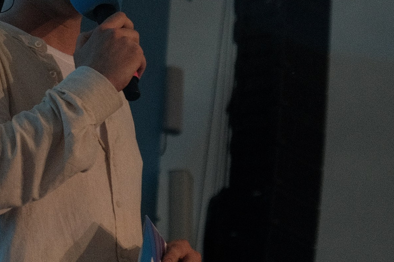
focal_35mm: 285
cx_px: -8
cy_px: 109
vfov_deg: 4.8
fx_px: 3118
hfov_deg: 7.2
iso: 1250
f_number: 4.5
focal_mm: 55
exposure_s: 1/250
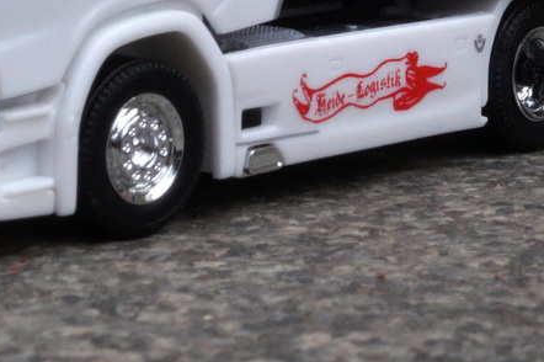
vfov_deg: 7.0
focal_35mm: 190
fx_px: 2869
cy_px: -265
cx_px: 535
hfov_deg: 10.7
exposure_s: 1/60
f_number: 22
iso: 250
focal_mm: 28
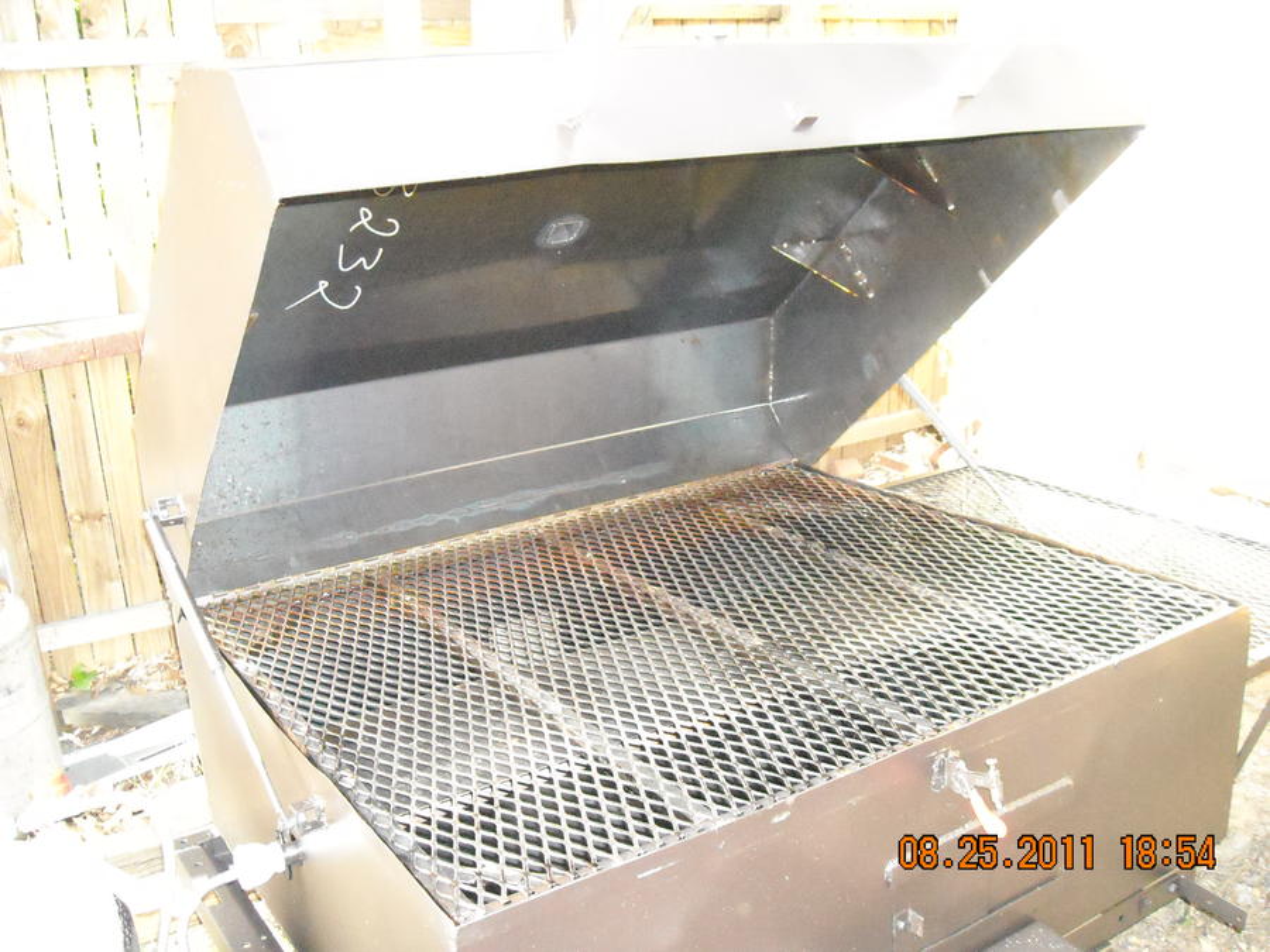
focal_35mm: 35
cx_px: 635
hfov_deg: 52.6
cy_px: 476
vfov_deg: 40.7
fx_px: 1284
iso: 1600
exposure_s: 1/60
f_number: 2.8
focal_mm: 5.7
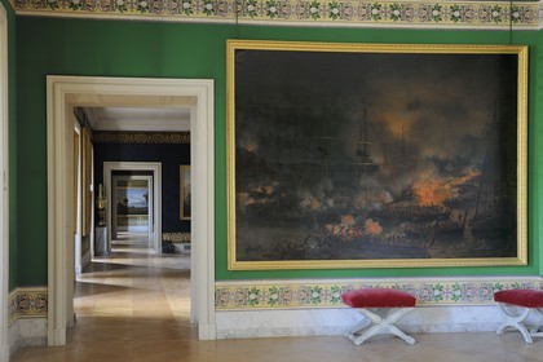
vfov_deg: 28.1
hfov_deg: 41.1
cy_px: 181
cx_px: 272
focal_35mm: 48
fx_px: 724
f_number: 6.3
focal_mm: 48
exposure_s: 8
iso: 200
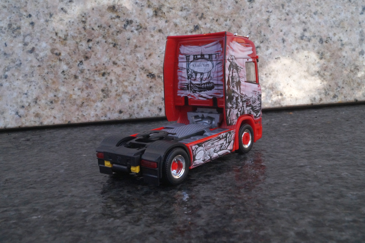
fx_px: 426
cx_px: 182
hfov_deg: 46.4
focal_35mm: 42
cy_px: 122
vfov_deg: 31.9
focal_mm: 28
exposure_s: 1/60
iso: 1250
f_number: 25
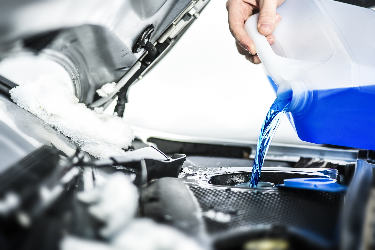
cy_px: 125
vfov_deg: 13.0
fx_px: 1094
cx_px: 188
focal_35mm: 105
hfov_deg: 19.5
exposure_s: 1/2000
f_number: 3.2
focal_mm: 105
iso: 400
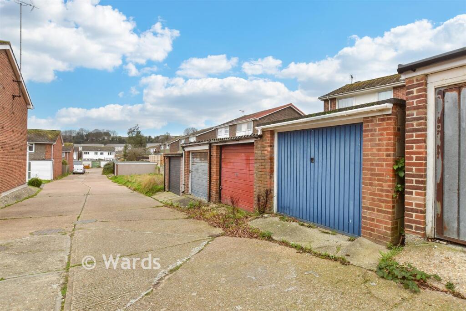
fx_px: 233
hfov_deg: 90.0
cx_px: 233
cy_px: 156
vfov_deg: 67.4
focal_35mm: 18
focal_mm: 12
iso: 400
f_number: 8
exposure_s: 1/40
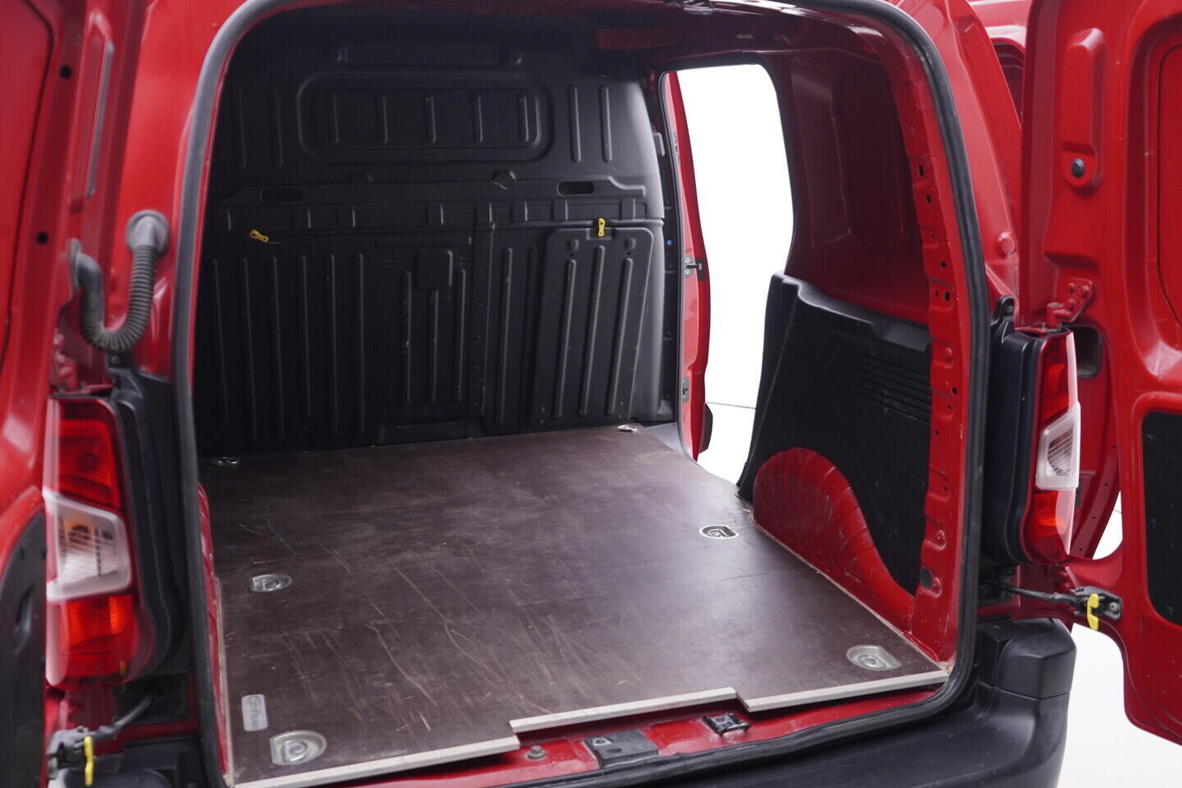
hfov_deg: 53.1
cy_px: 394
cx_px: 591
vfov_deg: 36.9
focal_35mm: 36
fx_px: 1182
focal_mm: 24
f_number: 2.8
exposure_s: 1/40
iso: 250
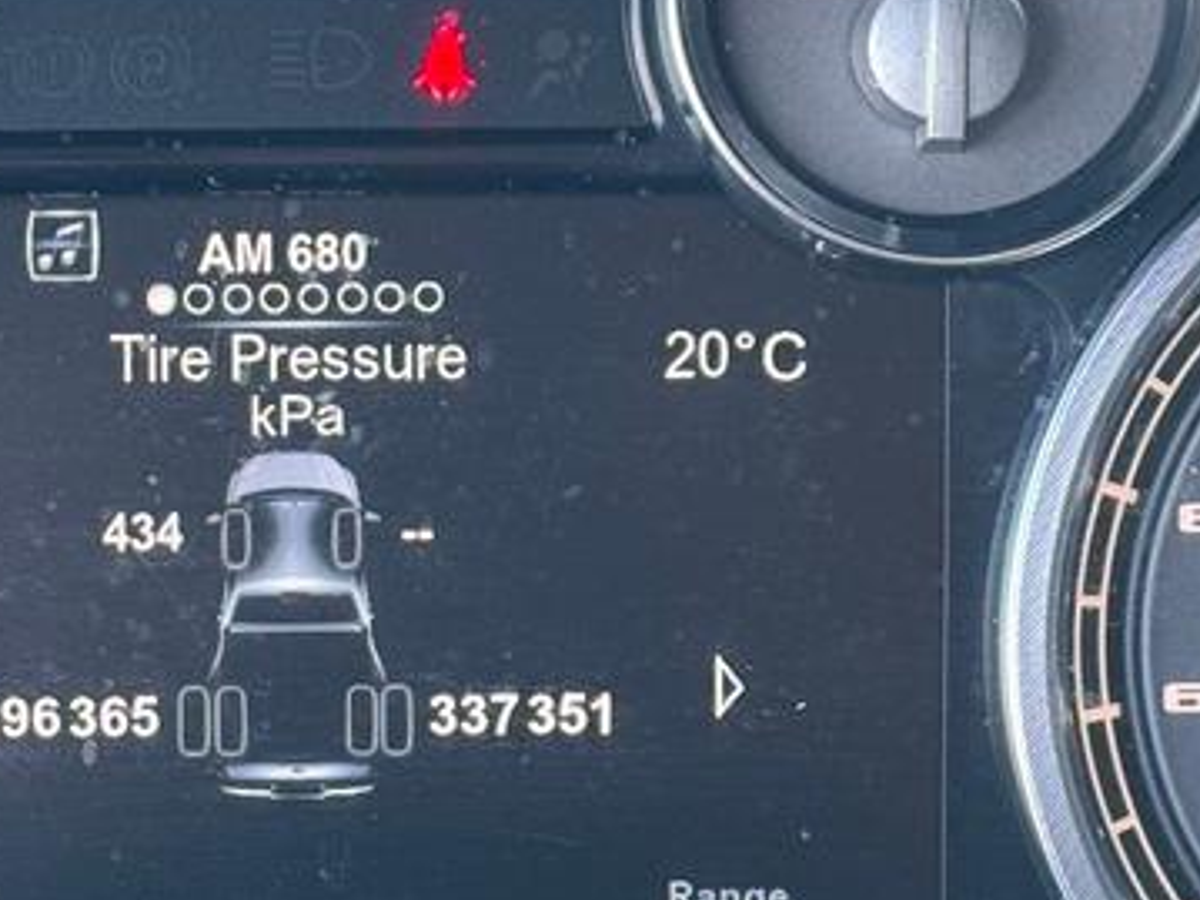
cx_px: 324
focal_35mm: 171
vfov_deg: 8.7
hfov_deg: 11.5
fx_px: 5926
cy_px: 619
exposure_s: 1/121
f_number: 1.78
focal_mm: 6.76
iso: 100
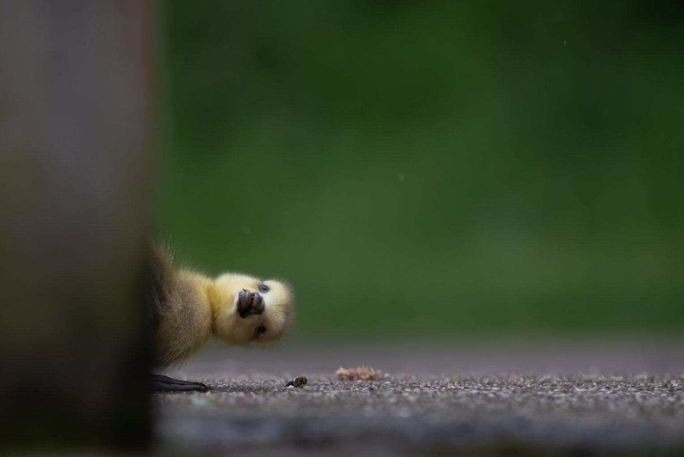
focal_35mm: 334
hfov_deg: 6.2
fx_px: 6347
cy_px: 327
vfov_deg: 4.1
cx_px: 219
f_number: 5
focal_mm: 200
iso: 800
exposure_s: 1/1600
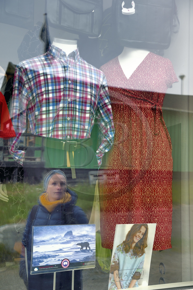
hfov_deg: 29.2
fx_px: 370
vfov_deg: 42.8
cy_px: 145
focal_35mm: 46
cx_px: 96
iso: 400
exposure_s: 1/125
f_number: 6.3
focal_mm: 46
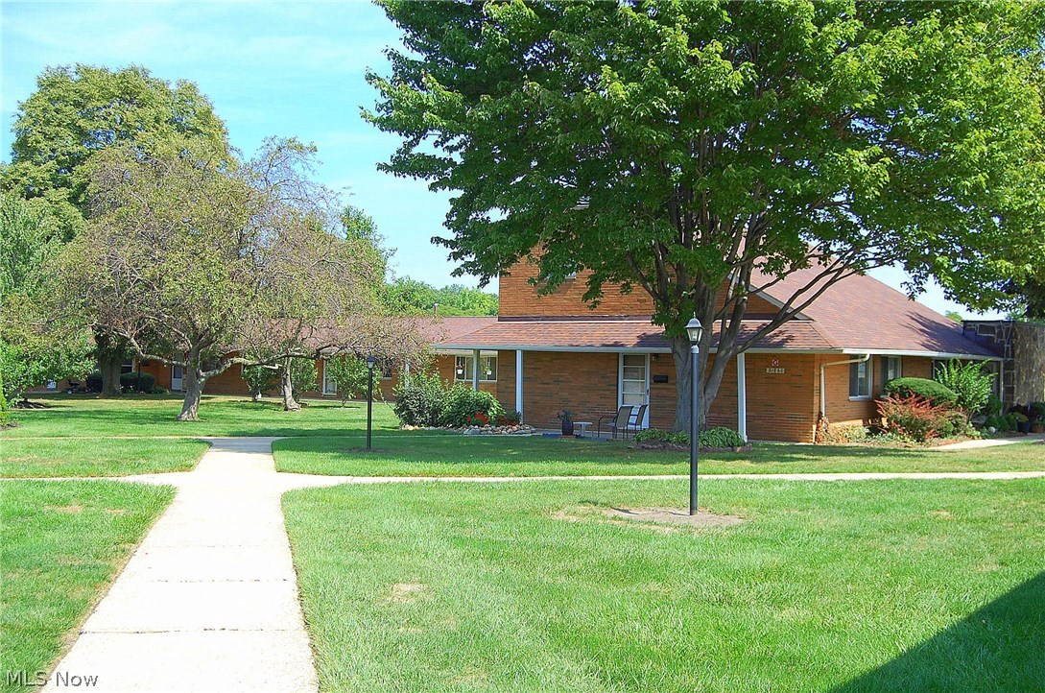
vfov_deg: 31.8
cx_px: 522
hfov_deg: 46.5
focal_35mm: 42
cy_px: 346
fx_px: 1217
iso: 200
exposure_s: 1/200
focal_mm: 28
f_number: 7.1
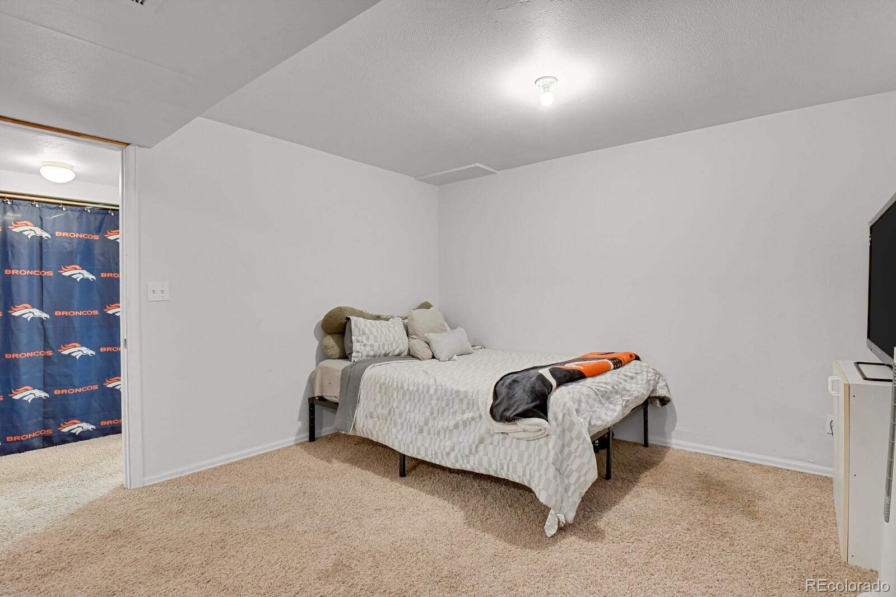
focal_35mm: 17
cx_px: 448
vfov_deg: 70.4
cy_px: 298
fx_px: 423
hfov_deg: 93.3
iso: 12800
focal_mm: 17
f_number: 8
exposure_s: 1/8
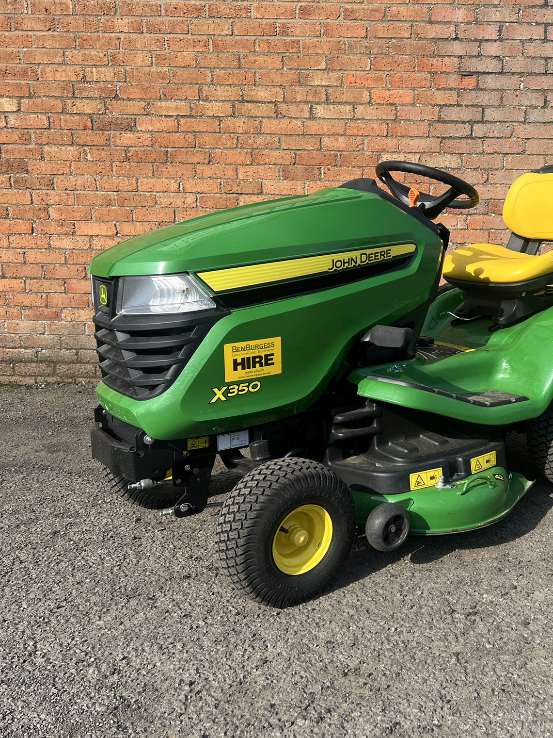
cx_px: 416
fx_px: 745
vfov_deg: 52.6
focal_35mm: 35
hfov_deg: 39.6
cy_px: 370
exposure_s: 1/2632
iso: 50
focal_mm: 5.7
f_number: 1.5
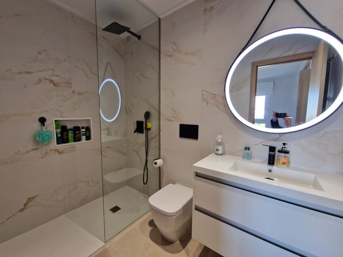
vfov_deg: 89.9
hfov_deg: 106.2
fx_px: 129
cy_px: 128
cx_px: 172
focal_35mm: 13
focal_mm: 2.2
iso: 80
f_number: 2.2
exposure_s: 1/50
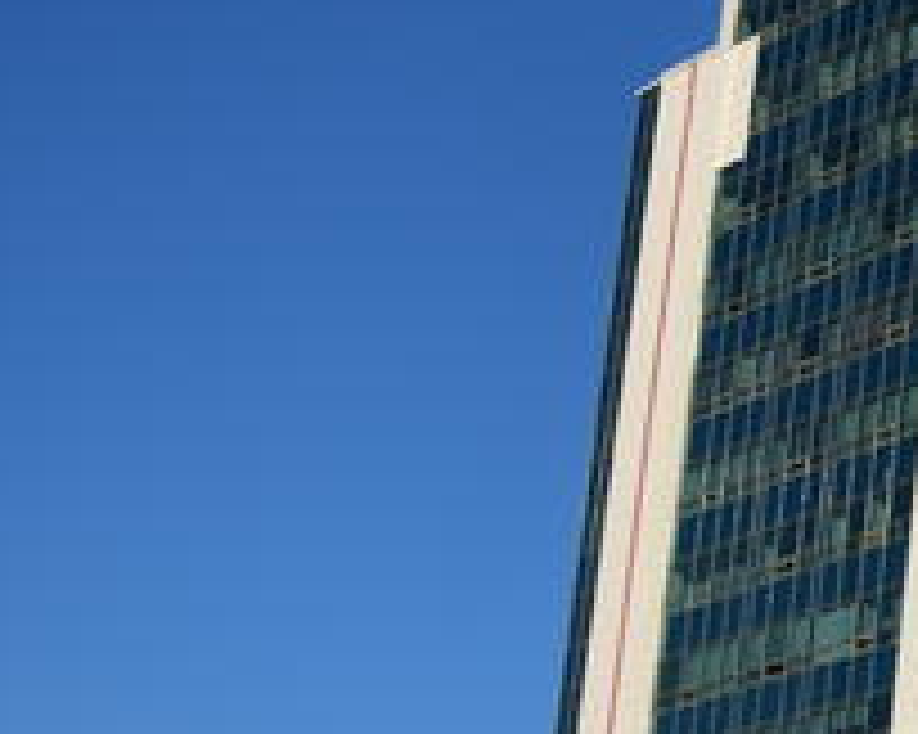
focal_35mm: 132
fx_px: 3585
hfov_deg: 12.5
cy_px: 648
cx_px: 1930
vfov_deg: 11.6
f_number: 16
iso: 100
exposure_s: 1/100
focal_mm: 22
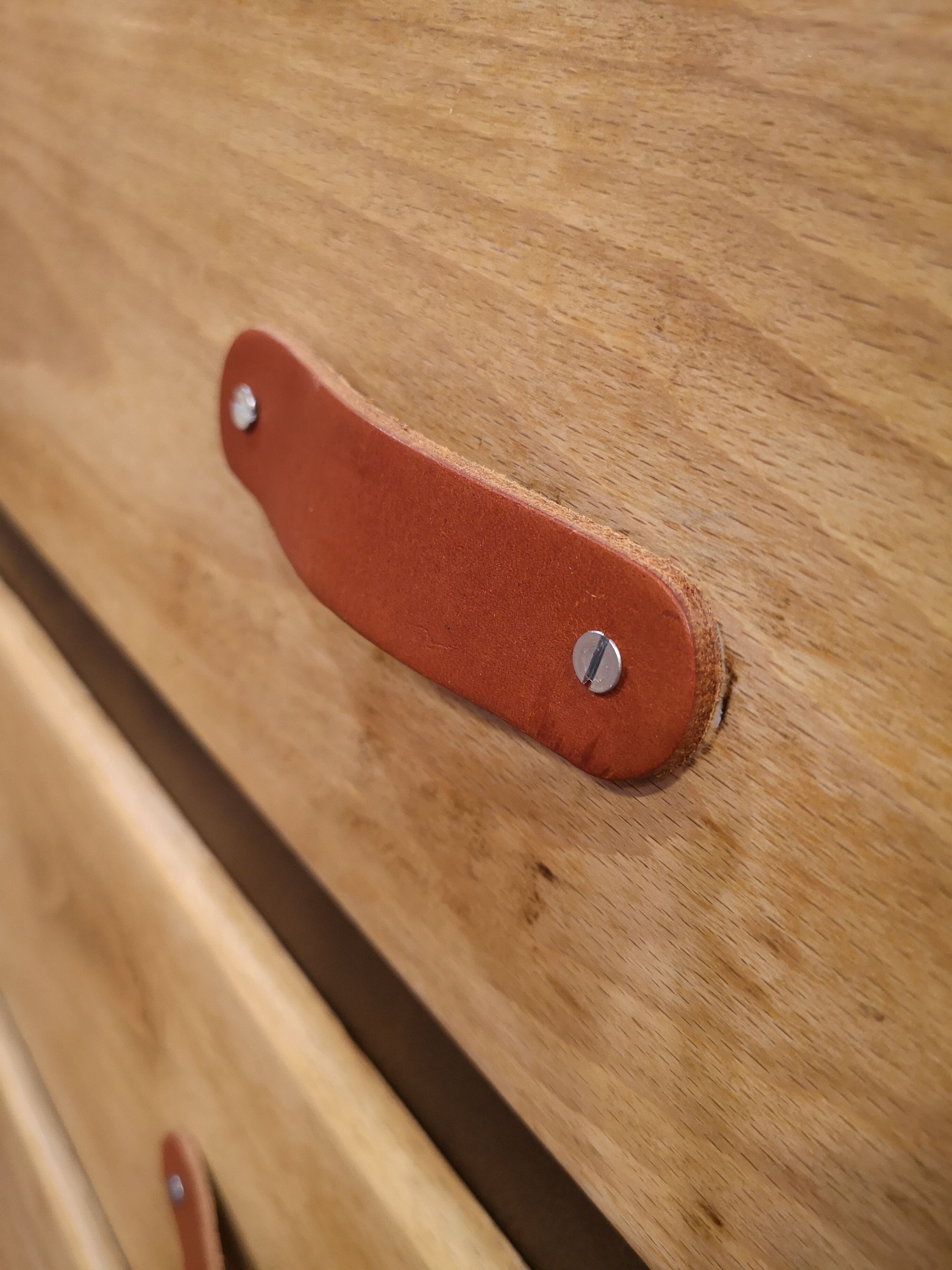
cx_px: 476
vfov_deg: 65.3
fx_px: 990
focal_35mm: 27
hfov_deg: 51.4
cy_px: 635
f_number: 1.8
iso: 640
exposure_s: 1/100
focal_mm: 5.58
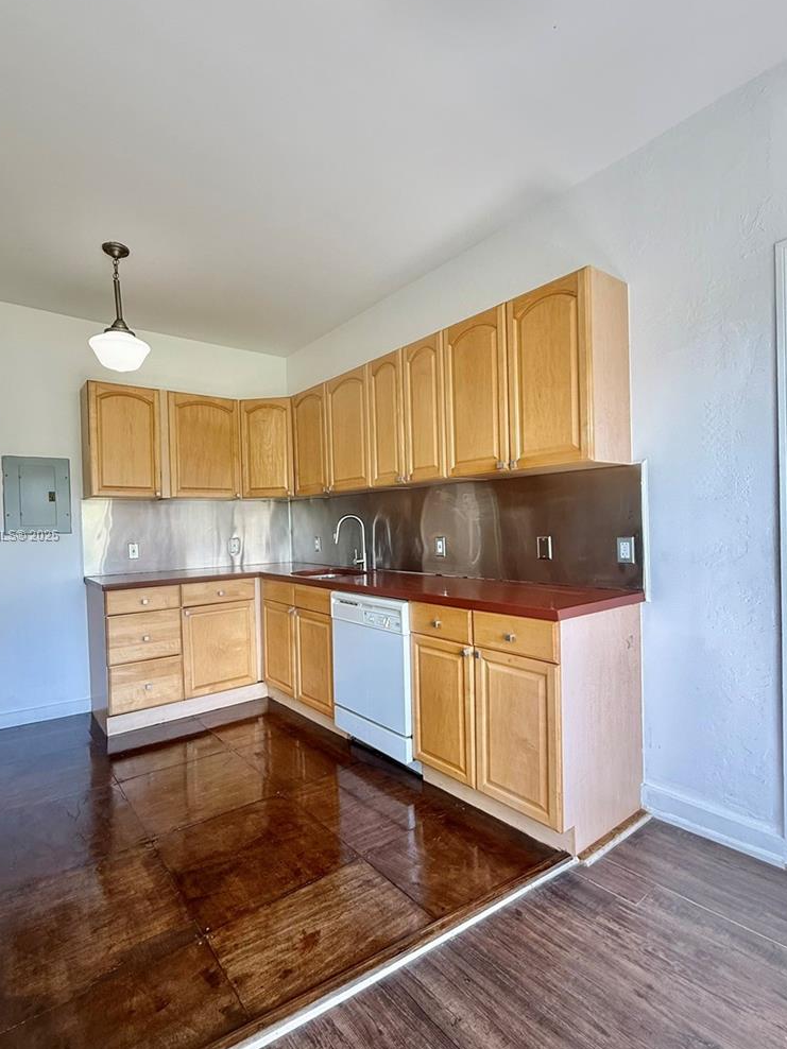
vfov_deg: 91.0
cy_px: 536
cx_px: 342
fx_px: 515
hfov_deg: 74.4
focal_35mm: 17
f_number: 2.2
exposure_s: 1/120
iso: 125
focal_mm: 2.22
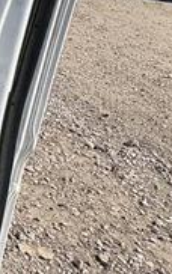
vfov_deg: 27.5
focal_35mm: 73
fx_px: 547
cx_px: -243
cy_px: 45
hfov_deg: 13.2
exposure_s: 1/1323
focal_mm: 2.22
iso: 50
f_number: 2.2
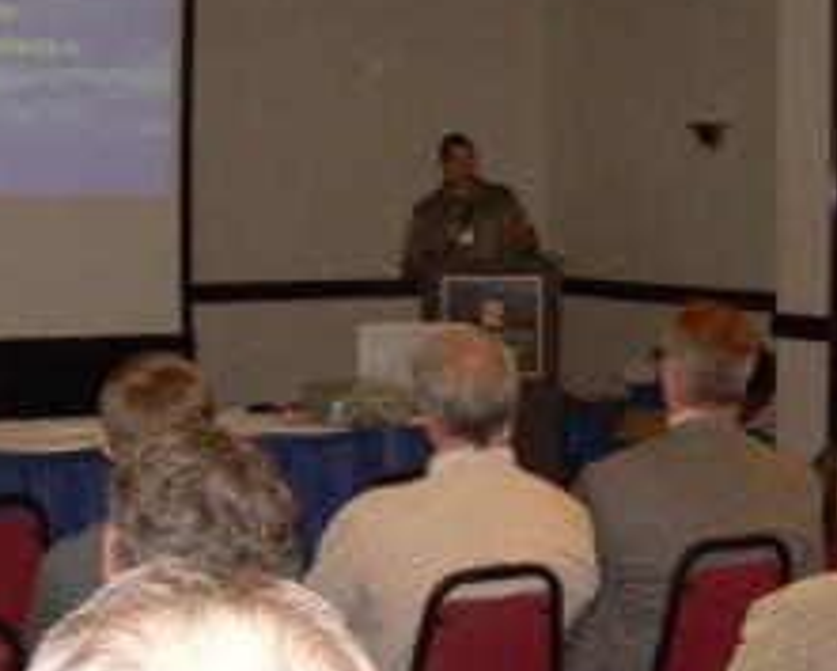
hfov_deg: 22.7
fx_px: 2082
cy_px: 263
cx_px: 420
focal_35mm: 84
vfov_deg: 18.3
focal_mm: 6.3
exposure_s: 1/60
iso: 200
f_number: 2.8
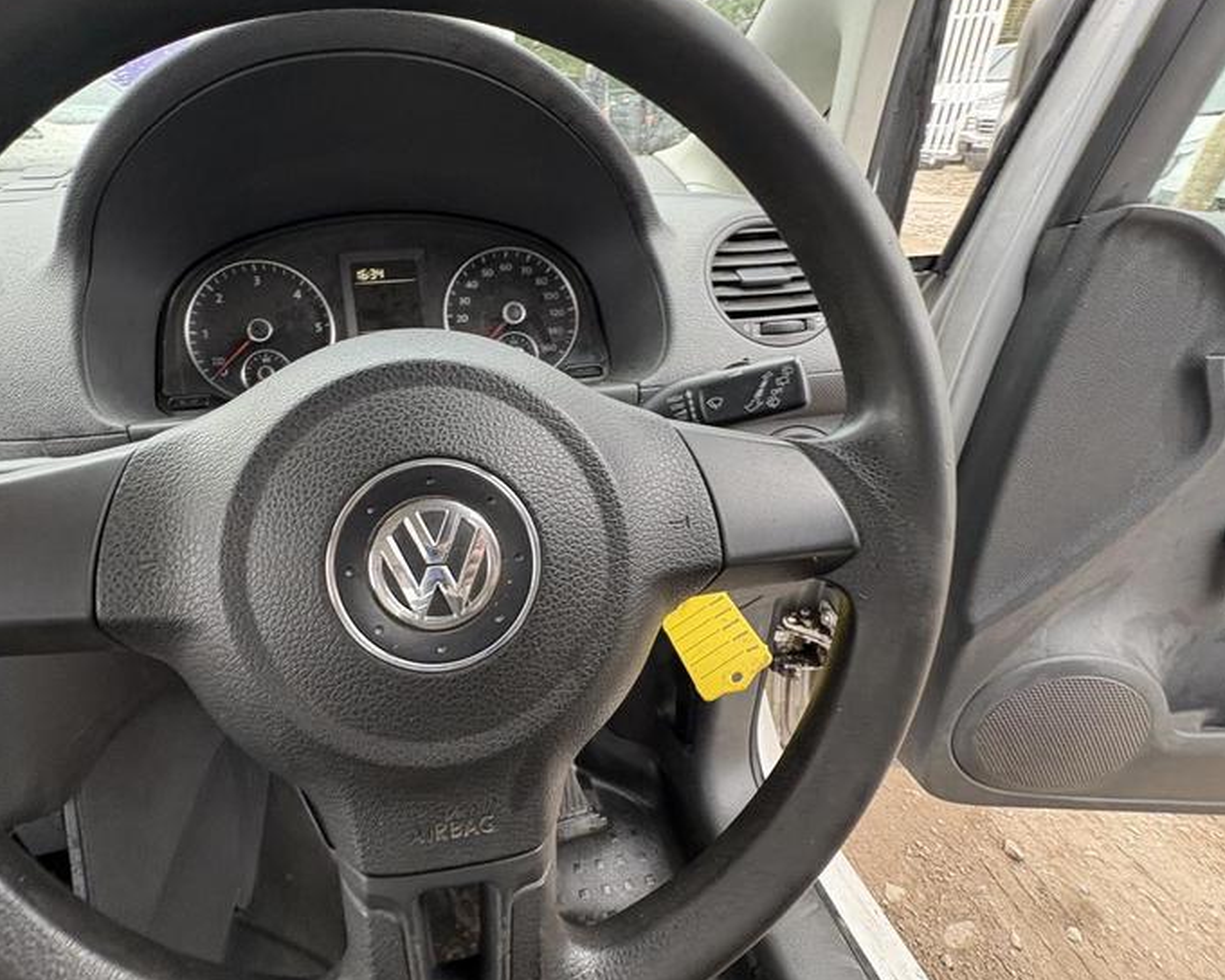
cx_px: 513
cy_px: 499
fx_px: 653
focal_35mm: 18
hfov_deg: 85.7
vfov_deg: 73.8
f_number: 2.2
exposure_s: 1/99
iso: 200
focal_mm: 2.22
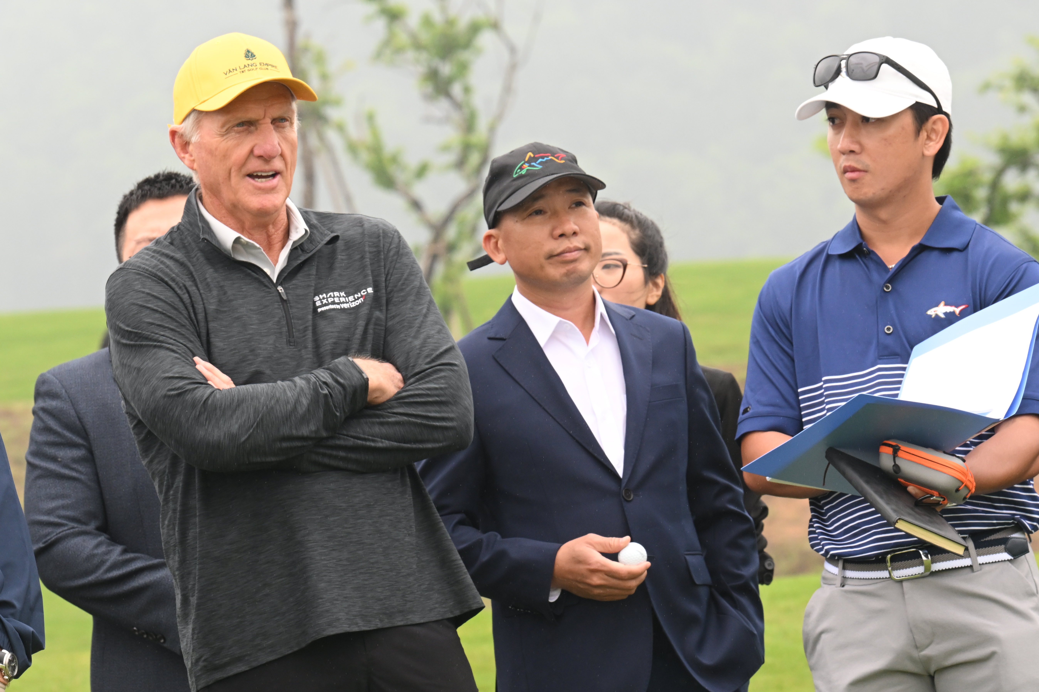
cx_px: 520
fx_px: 7559
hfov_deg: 7.9
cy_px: 346
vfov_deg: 5.2
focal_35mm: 262
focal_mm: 175
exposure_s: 1/400
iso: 1250
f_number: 10
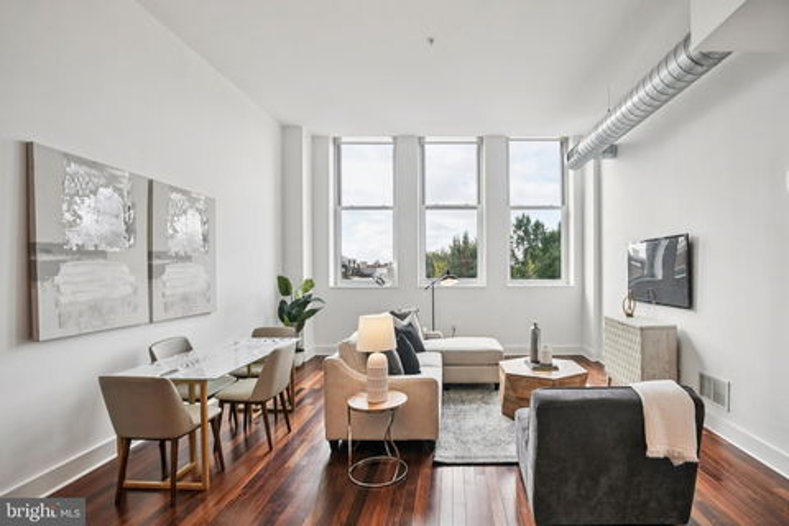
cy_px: 263
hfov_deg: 96.7
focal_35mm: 16
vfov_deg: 73.7
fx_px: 351
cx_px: 394
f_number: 4
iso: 80
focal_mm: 16
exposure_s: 1/60
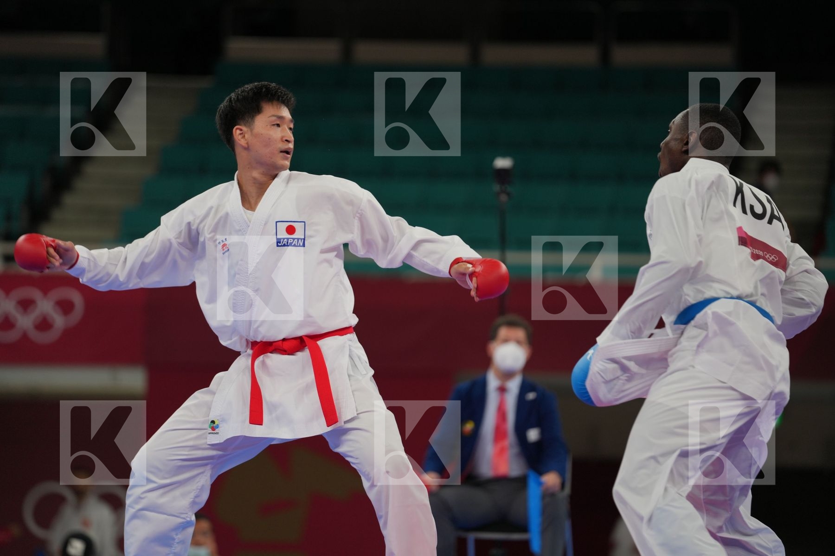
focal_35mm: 191
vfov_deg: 7.2
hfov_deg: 10.8
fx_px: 4430
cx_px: 418
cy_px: 278
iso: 400
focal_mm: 191
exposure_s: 1/1000
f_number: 2.8
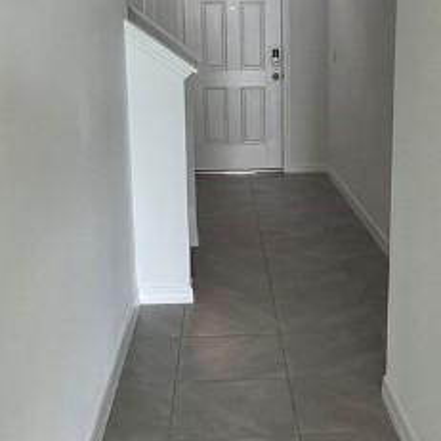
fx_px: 735
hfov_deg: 33.1
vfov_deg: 33.4
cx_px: 290
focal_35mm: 51
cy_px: 197
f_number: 1.8
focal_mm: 1.57
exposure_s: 1/99
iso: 160
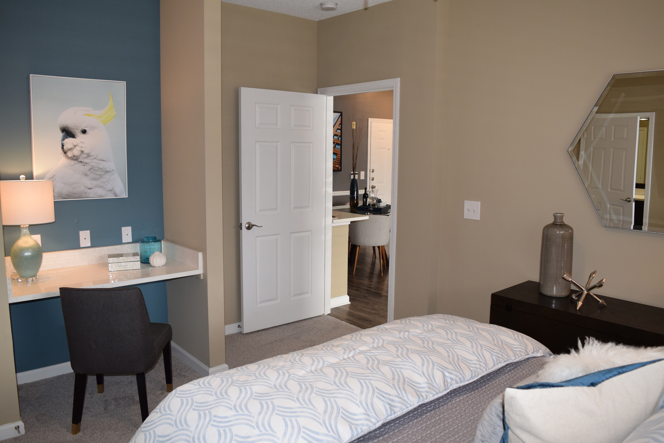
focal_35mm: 27
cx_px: 332
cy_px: 222
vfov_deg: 47.9
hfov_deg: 67.4
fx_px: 498
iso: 800
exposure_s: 1/100
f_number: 5
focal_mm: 18
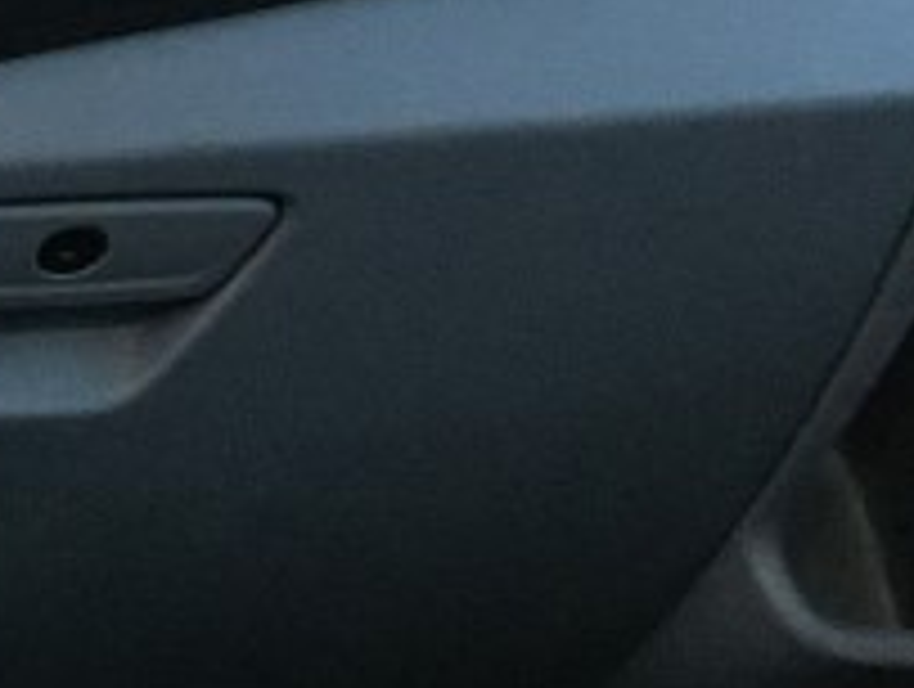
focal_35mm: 146
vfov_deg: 10.1
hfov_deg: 11.1
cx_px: -1364
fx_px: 3862
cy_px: 54
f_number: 2.2
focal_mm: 4.15
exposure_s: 1/30
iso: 125
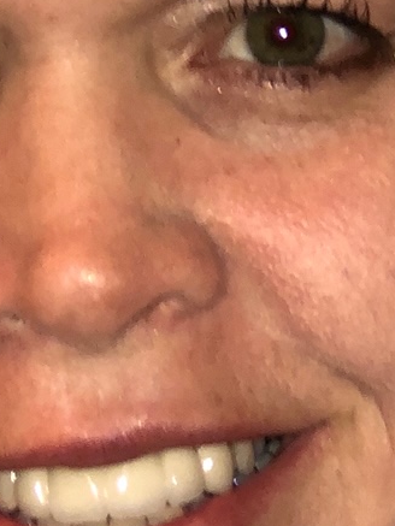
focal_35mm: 263
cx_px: 122
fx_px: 3999
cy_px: 370
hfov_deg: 5.7
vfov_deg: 7.5
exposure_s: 1/30
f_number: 2.8
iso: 80
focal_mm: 6.6
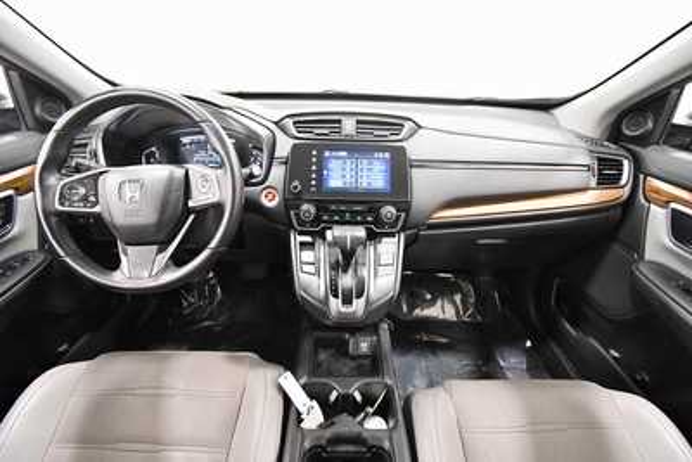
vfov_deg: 77.4
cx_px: 346
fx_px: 288
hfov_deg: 100.4
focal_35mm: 15
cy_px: 231
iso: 4000
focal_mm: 10
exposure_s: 1/60
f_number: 4.5
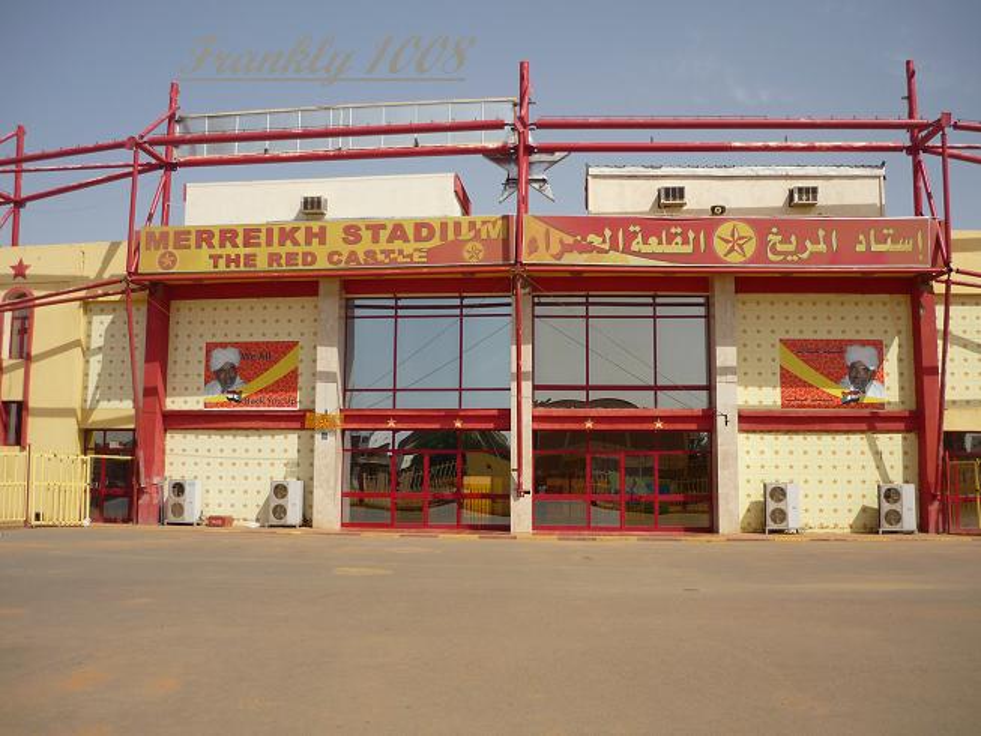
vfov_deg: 43.0
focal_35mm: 33
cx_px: 490
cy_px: 368
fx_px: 935
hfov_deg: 55.3
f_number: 8
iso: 100
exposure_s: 1/250
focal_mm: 5.5
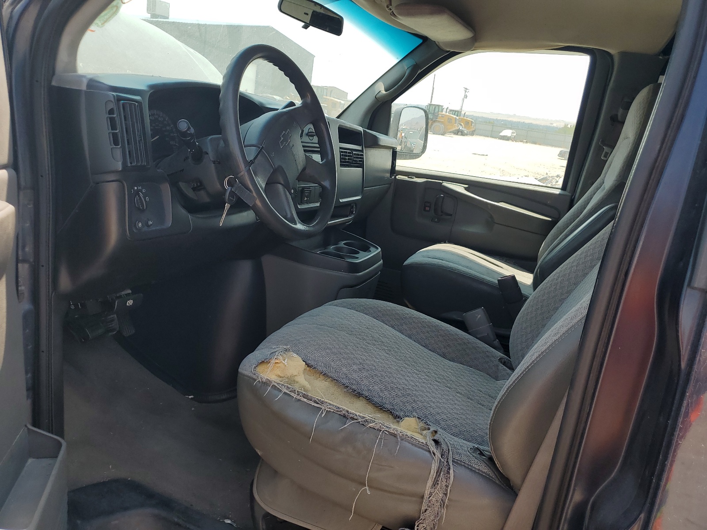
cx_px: 354
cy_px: 265
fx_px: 531
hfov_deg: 67.3
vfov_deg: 53.1
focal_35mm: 26
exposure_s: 1/1111
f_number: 1.5
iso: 50
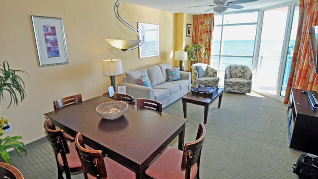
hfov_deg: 89.6
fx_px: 160
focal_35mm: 19
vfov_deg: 58.3
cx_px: 158
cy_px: 83
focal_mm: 12
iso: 200
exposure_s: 1/125
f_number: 5.6
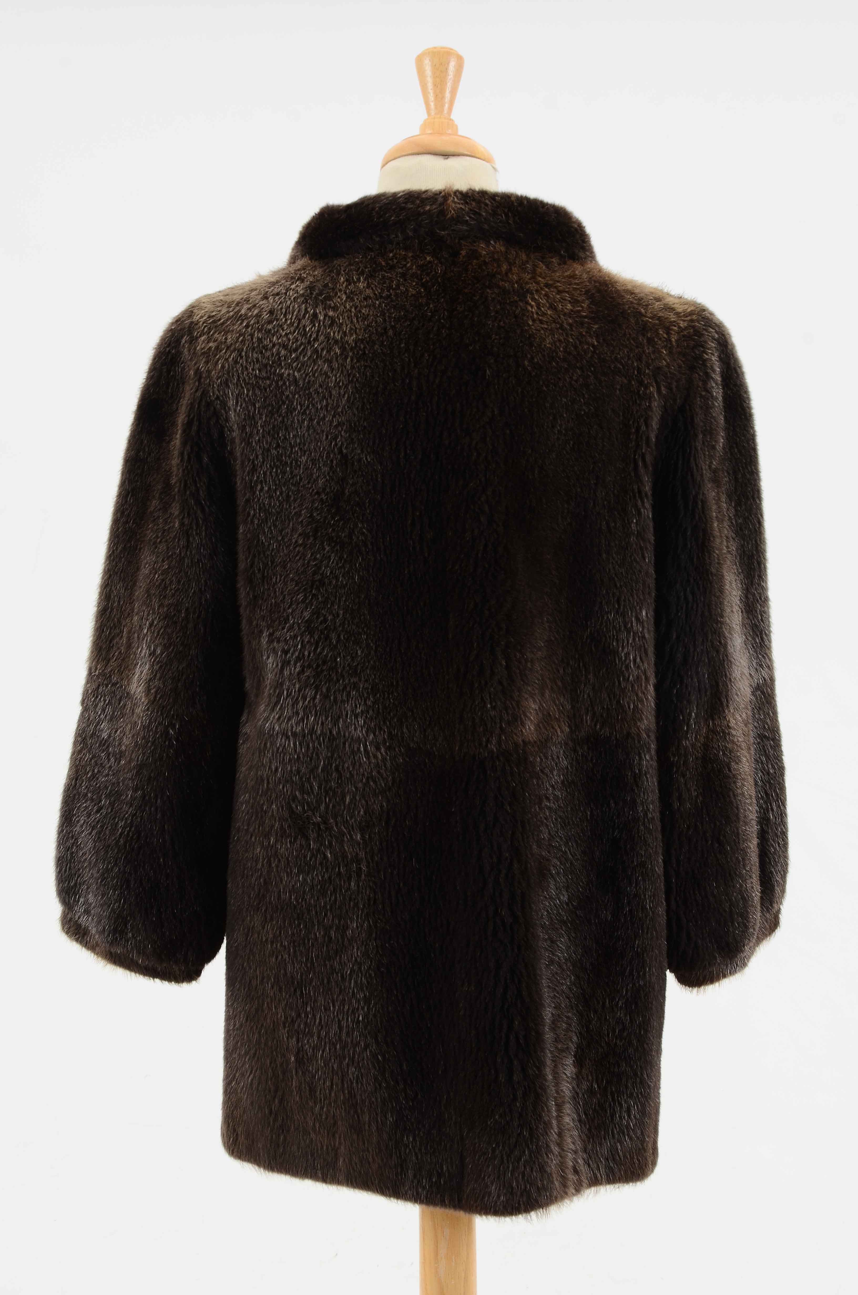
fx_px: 3124
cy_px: 648
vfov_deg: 23.4
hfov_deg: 15.6
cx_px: 429
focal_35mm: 87
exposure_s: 1/80
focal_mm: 58
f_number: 8
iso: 160
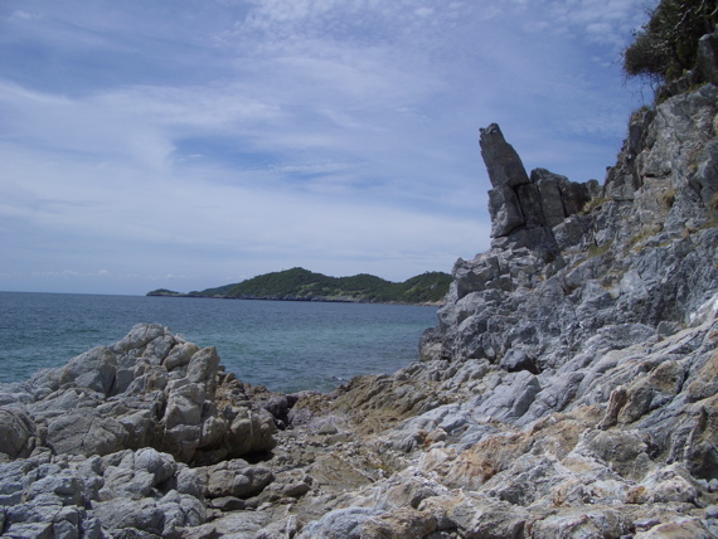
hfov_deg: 52.6
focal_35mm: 35
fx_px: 726
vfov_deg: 40.7
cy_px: 270
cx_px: 359
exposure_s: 1/1250
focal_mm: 5.8
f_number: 4.3
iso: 50
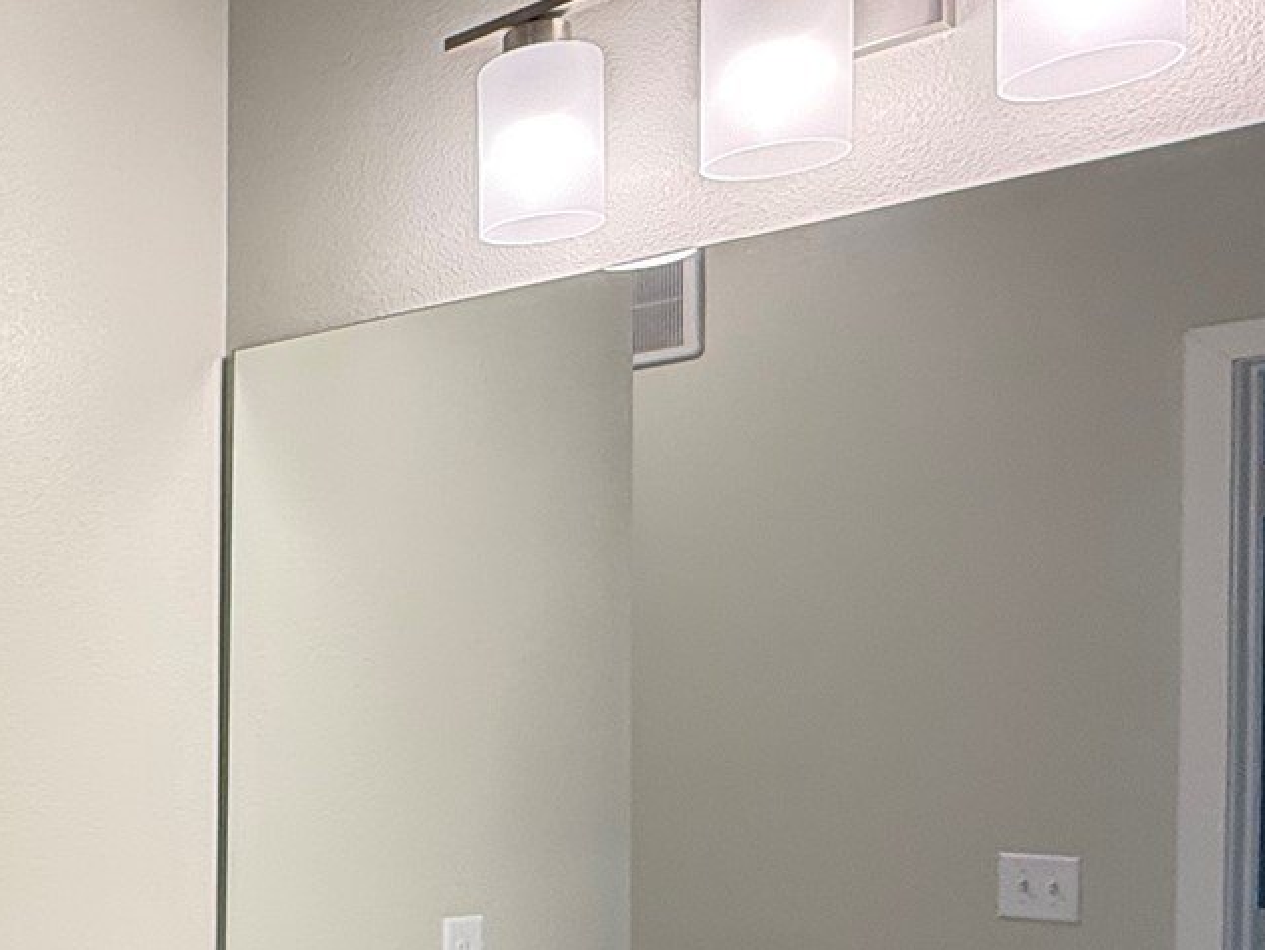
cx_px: -308
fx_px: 1645
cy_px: 729
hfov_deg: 33.1
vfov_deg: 31.5
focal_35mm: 45
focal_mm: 2.22
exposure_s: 1/120
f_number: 2.2
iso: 250
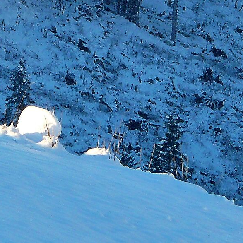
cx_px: -58
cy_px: -79
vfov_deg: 1.4
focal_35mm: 1290
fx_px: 10245
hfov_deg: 1.4
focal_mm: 75.5
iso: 100
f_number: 9
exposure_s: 1/60
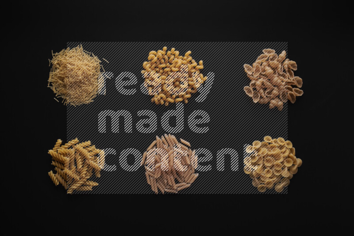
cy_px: 118
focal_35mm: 50
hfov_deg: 39.6
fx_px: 492
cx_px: 177
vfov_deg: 27.0
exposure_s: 1/100
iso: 100
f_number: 8
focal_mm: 50
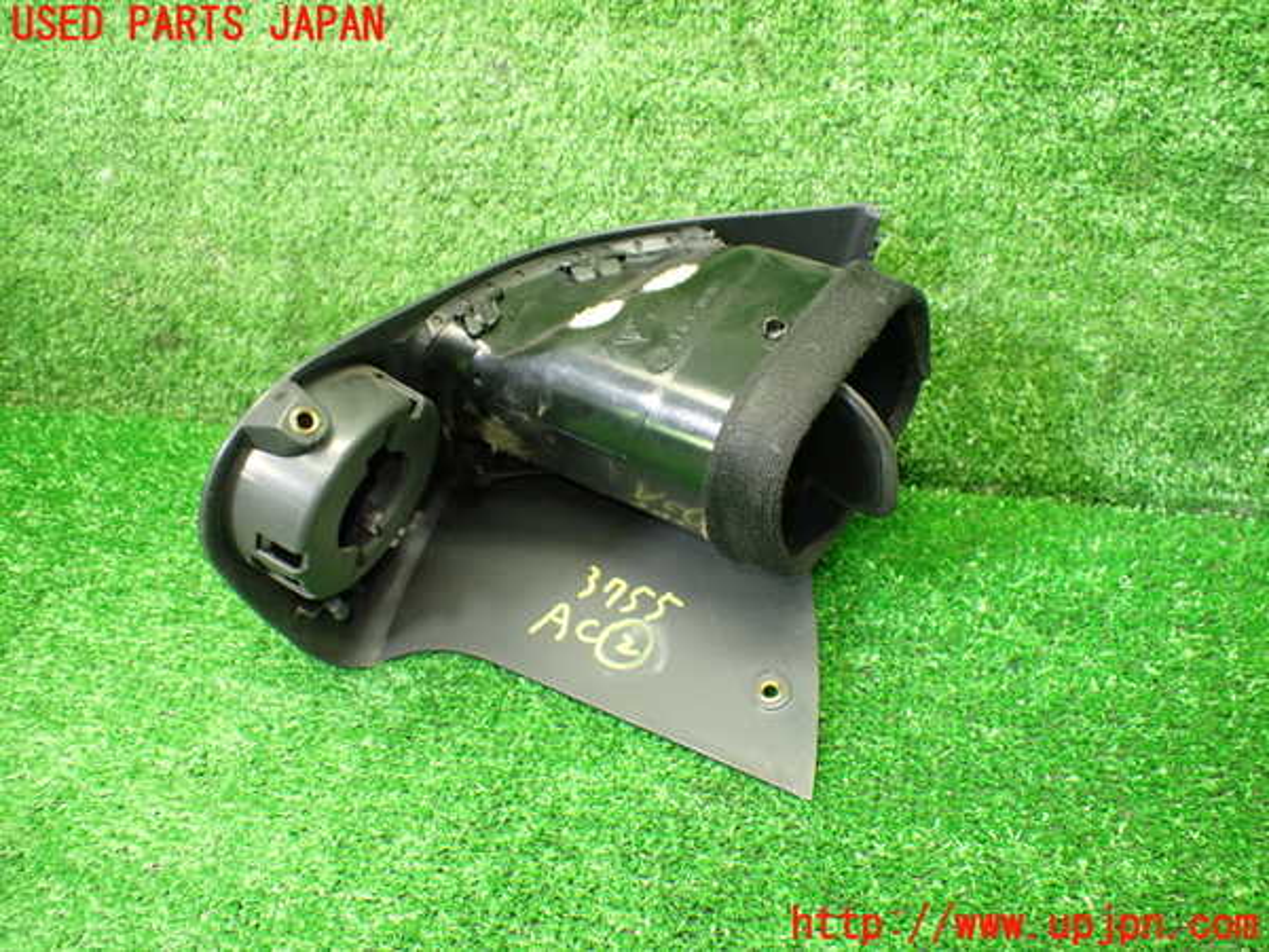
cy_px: 476
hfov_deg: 60.0
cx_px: 634
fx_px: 1100
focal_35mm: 30
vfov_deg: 46.8
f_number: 2.3
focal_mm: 5.4
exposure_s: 1/60
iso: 800
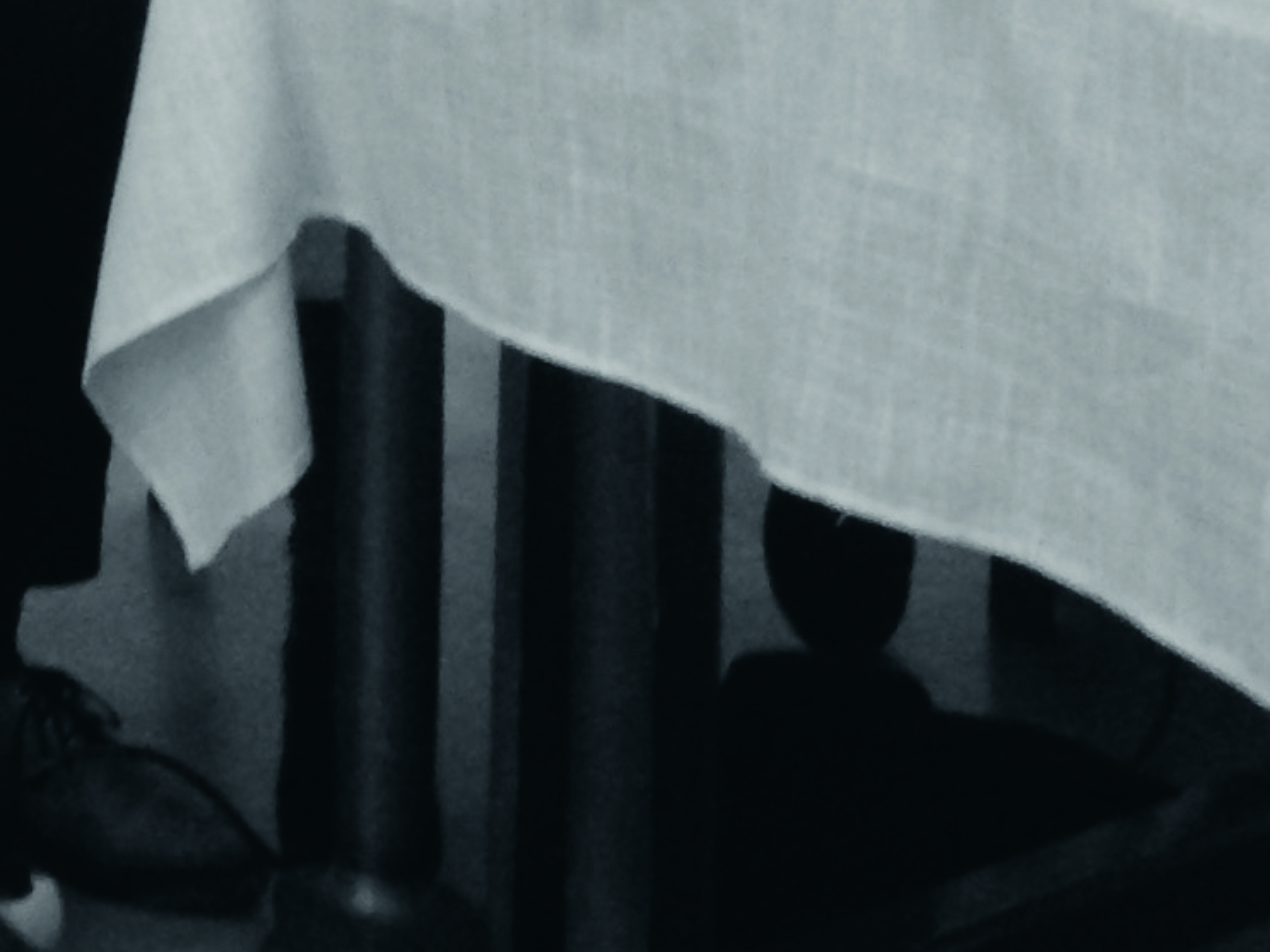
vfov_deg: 9.6
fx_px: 5319
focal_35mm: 145
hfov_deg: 12.6
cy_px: -923
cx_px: -865
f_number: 2.4
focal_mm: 4.12
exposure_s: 1/17
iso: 400
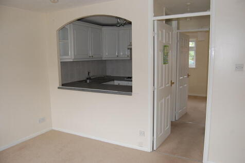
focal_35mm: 27
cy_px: 82
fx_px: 184
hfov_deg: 67.4
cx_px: 122
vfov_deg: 47.9
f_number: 4.5
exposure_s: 1/60
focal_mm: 18
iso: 400
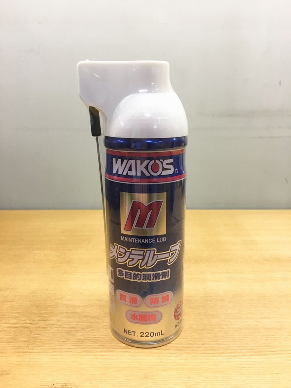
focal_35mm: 29
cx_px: 146
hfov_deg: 48.2
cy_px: 194
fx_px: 325
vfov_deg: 61.7
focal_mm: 4.15
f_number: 2.2
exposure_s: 1/30
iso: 64
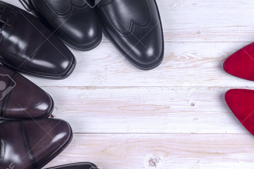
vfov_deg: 11.8
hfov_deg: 17.6
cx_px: 139
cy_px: 77
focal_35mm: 116
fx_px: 818
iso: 100
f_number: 11
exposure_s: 1/100
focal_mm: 90
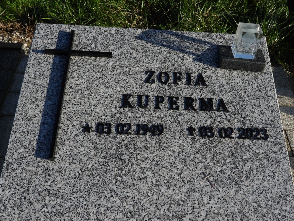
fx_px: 306
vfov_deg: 39.7
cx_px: 148
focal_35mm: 36
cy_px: 112
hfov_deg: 51.4
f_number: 3.2
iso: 100
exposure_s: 1/1600
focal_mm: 6.3
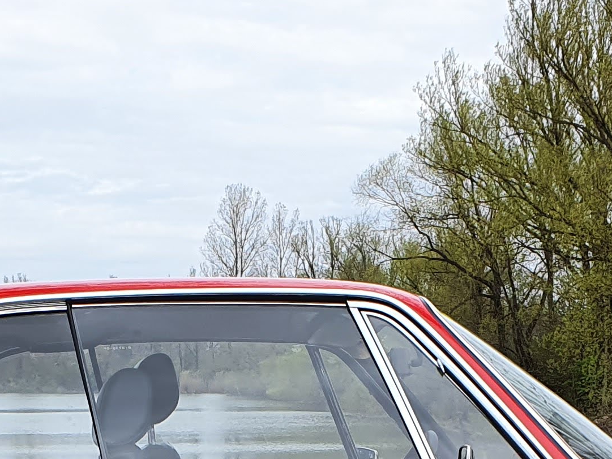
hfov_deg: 20.2
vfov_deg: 13.6
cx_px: 215
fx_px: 1715
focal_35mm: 97
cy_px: 844
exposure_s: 1/1018
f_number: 2.4
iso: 50
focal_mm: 4.32
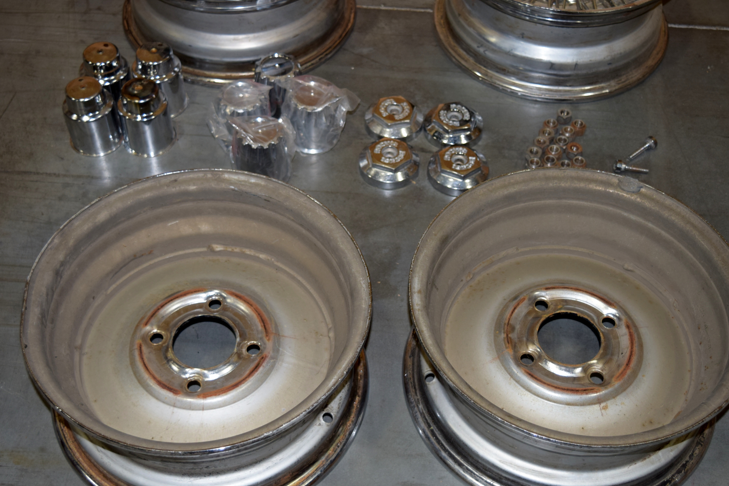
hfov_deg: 38.2
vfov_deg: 26.0
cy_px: 247
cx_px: 365
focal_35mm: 52
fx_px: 1053
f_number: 4.5
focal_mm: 34
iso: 400
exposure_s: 1/30
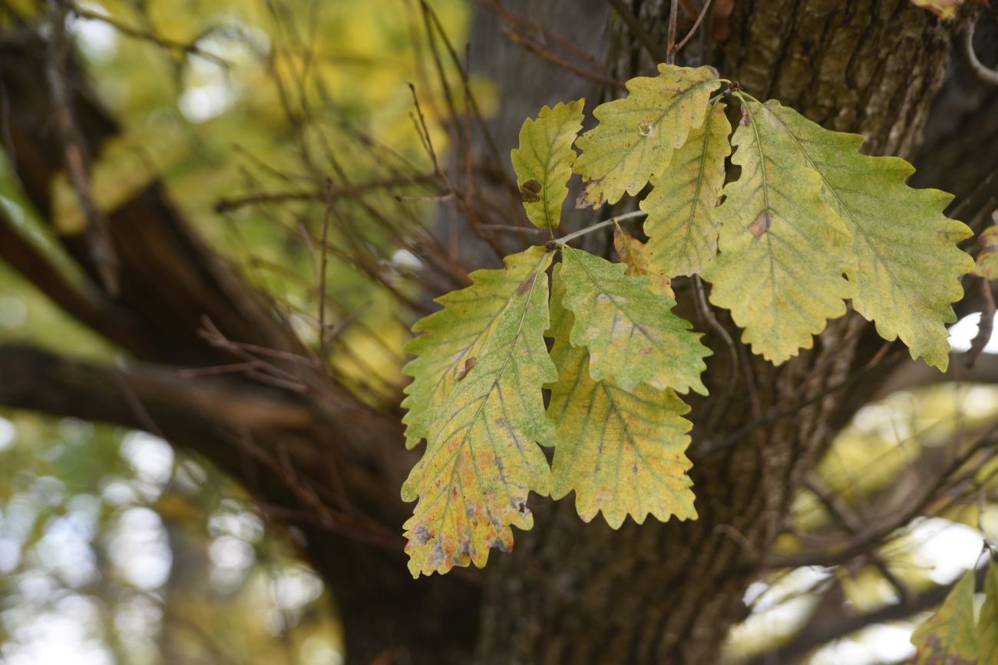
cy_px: 332
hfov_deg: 28.1
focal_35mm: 72
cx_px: 499
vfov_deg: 18.9
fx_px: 1996
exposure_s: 1/250
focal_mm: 72
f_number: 4
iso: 500
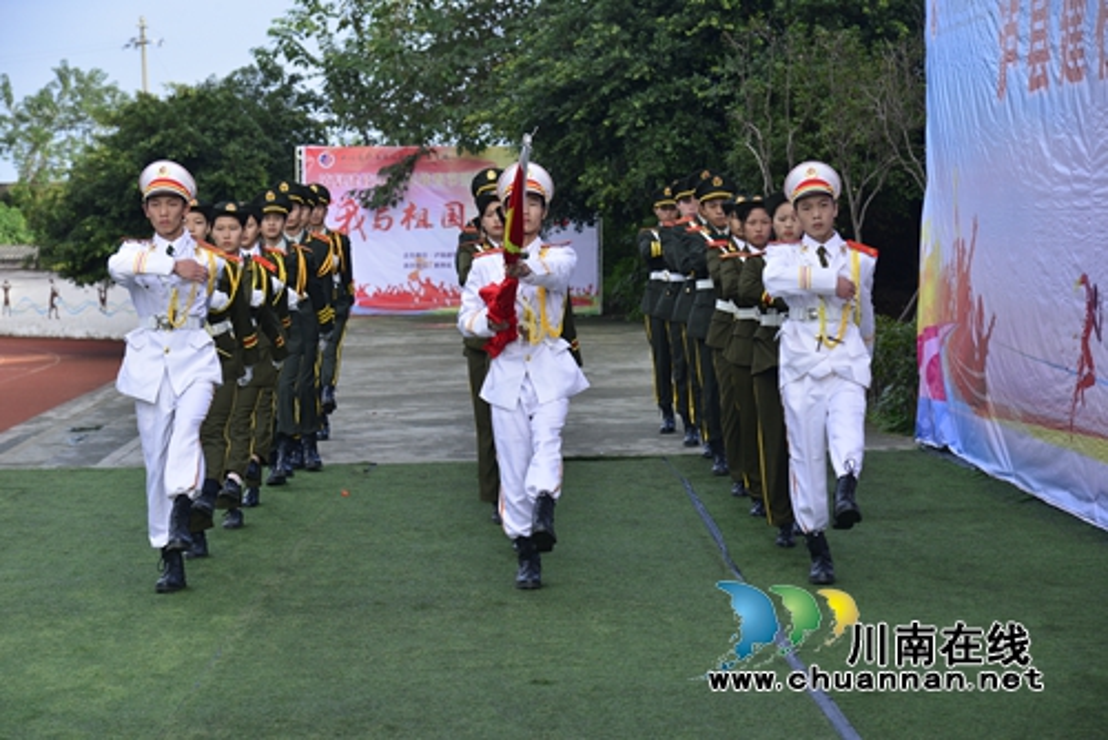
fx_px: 3018
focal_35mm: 98
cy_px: 370
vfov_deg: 14.0
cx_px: 554
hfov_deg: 20.8
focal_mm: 98
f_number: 8
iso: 500
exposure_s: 1/400
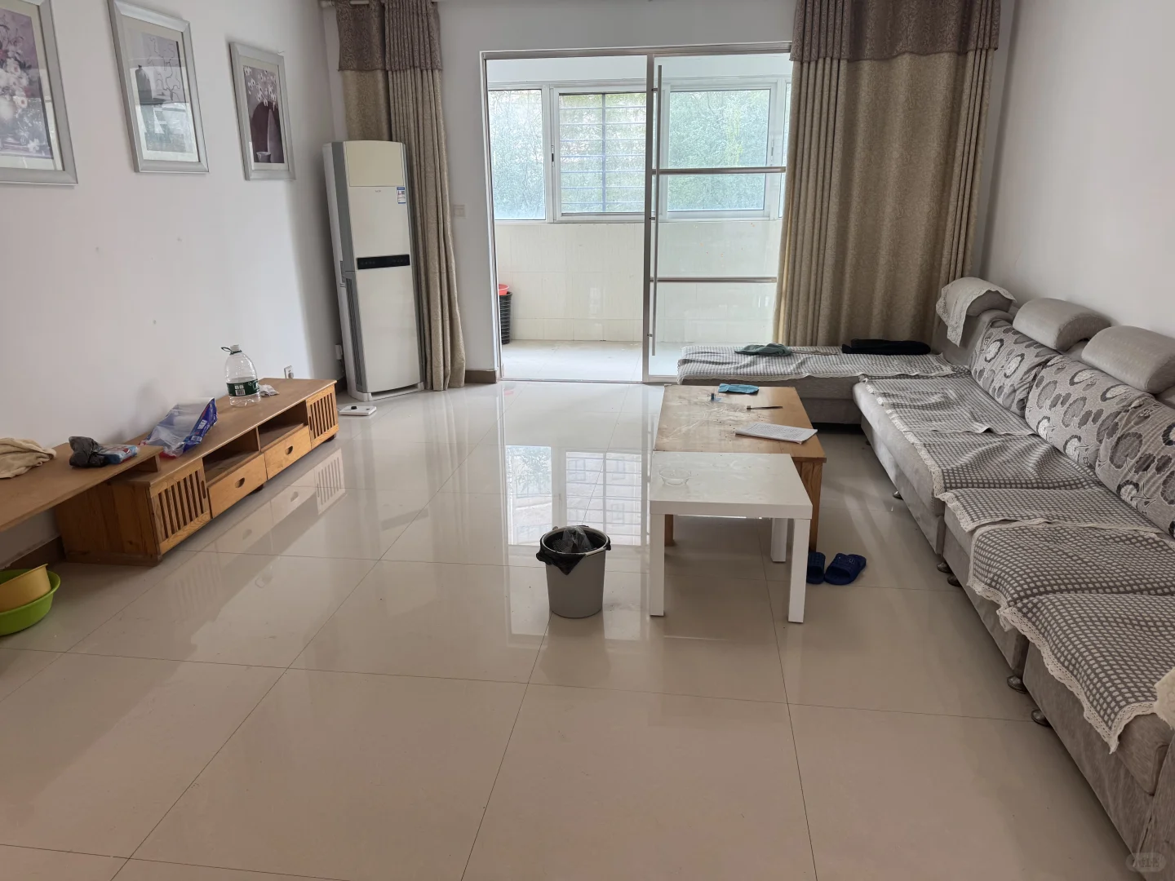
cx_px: 588
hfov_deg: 71.6
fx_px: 815
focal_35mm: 24
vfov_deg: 56.8
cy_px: 440
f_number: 1.78
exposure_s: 1/100
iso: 100
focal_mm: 6.76
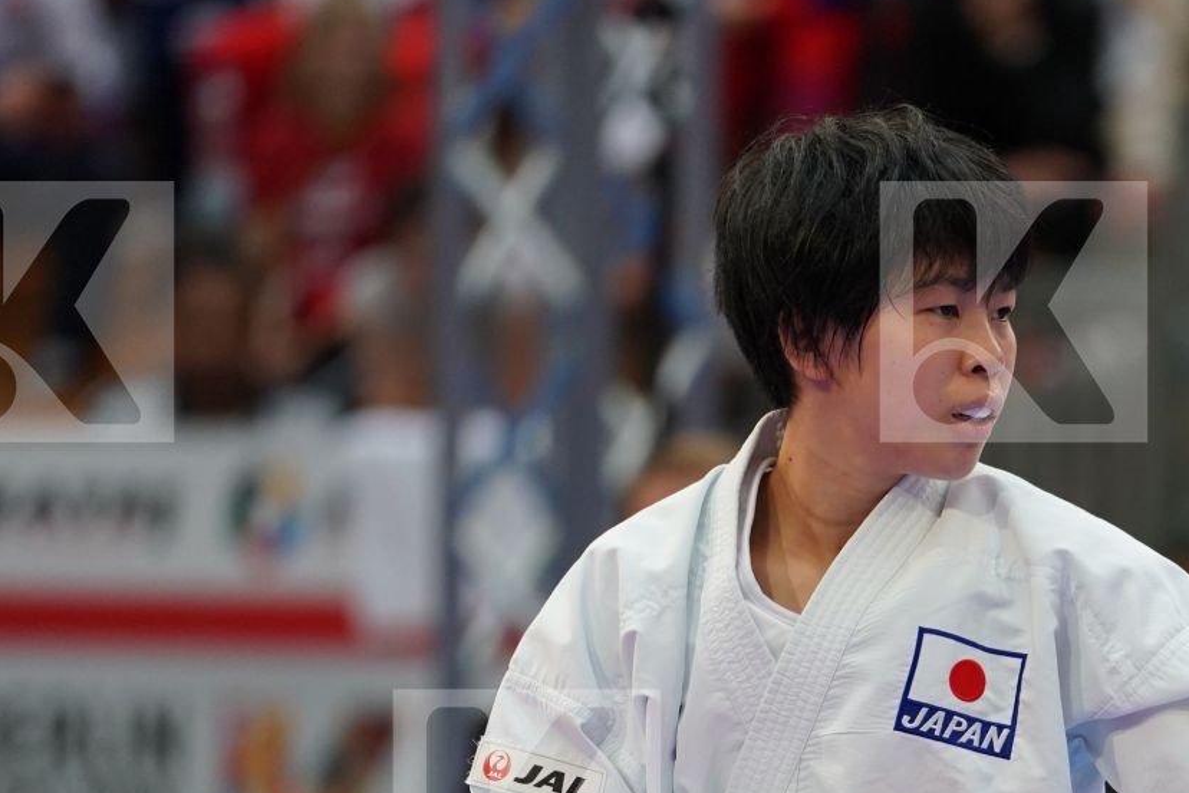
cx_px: 1014
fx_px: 14366
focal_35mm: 435
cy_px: 820
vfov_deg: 3.2
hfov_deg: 4.7
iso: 1600
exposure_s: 1/1000
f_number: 2.8
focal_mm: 200
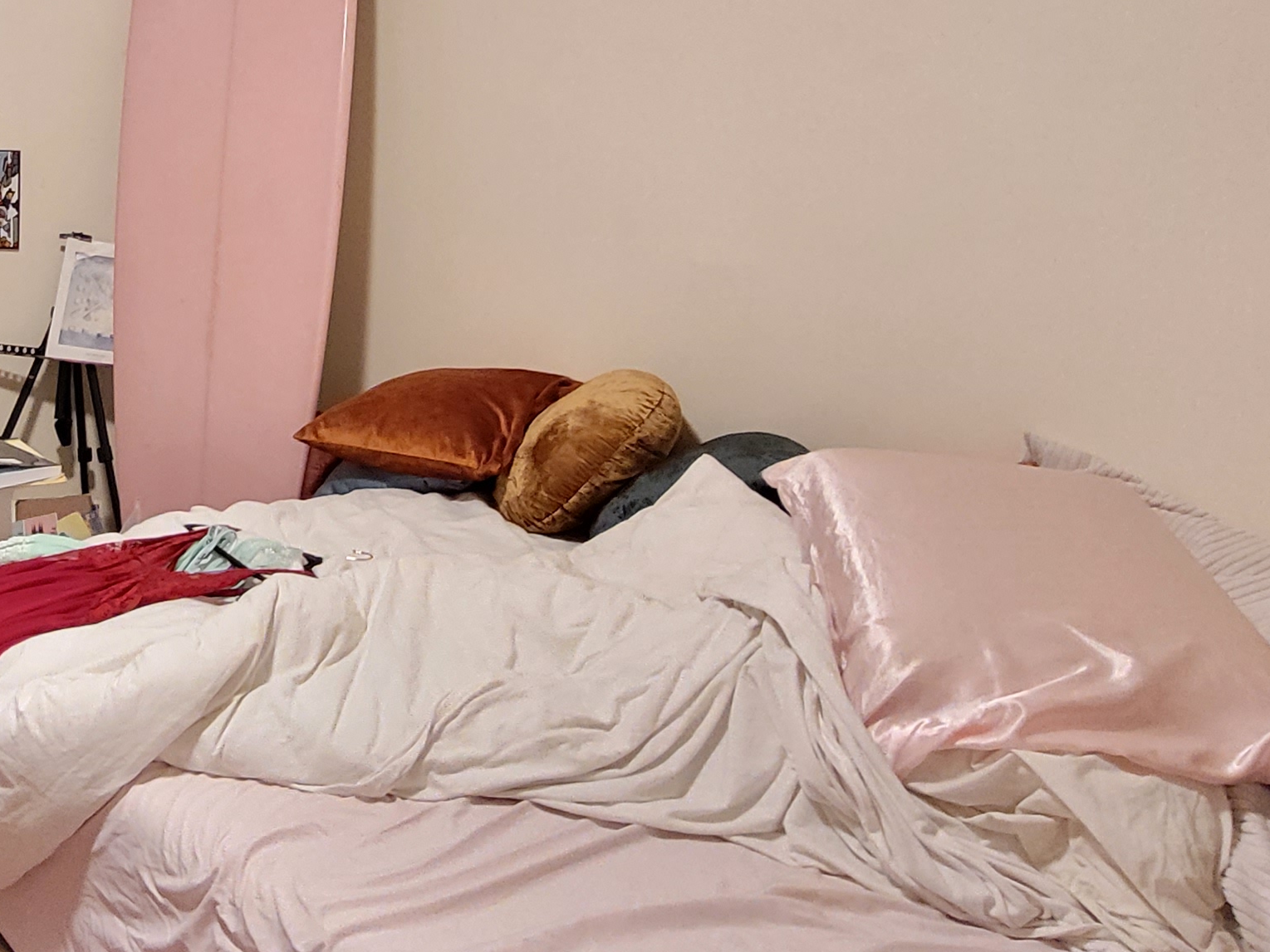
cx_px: 125
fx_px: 1247
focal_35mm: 34
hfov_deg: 48.3
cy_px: 235
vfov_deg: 40.6
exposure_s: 1/29
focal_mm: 1.74
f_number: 2.2
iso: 640
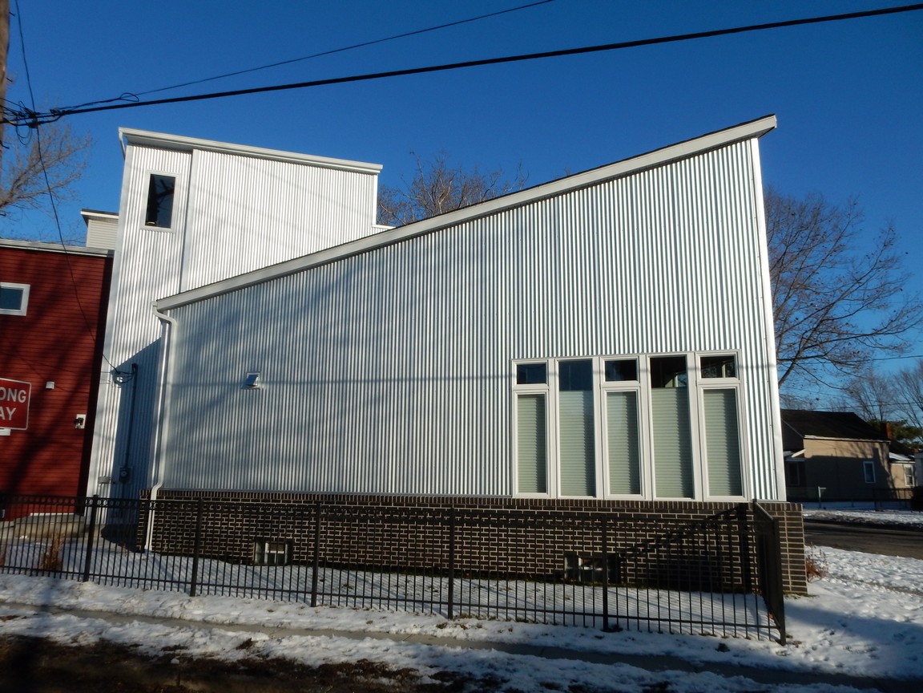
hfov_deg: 69.4
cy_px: 346
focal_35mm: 25
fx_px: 667
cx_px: 462
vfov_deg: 54.9
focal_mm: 4.5
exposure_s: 1/1600
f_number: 4.5
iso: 125
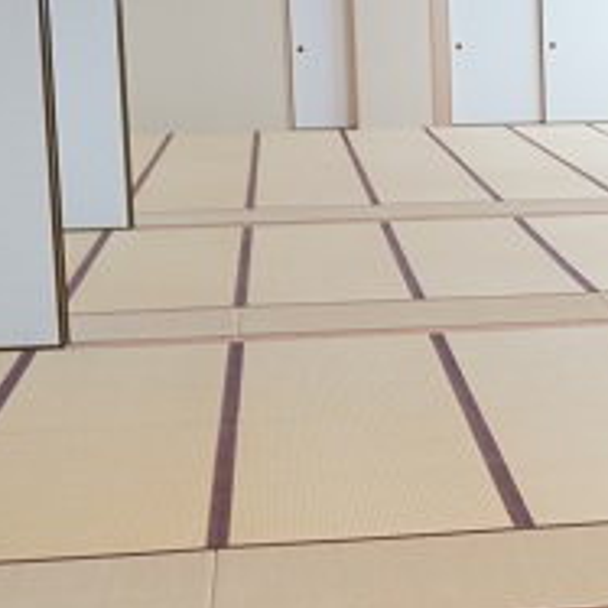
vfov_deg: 17.0
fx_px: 2034
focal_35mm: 102
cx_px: 751
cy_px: 328
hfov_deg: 16.2
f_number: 4.5
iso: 800
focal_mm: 25
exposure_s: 1/160
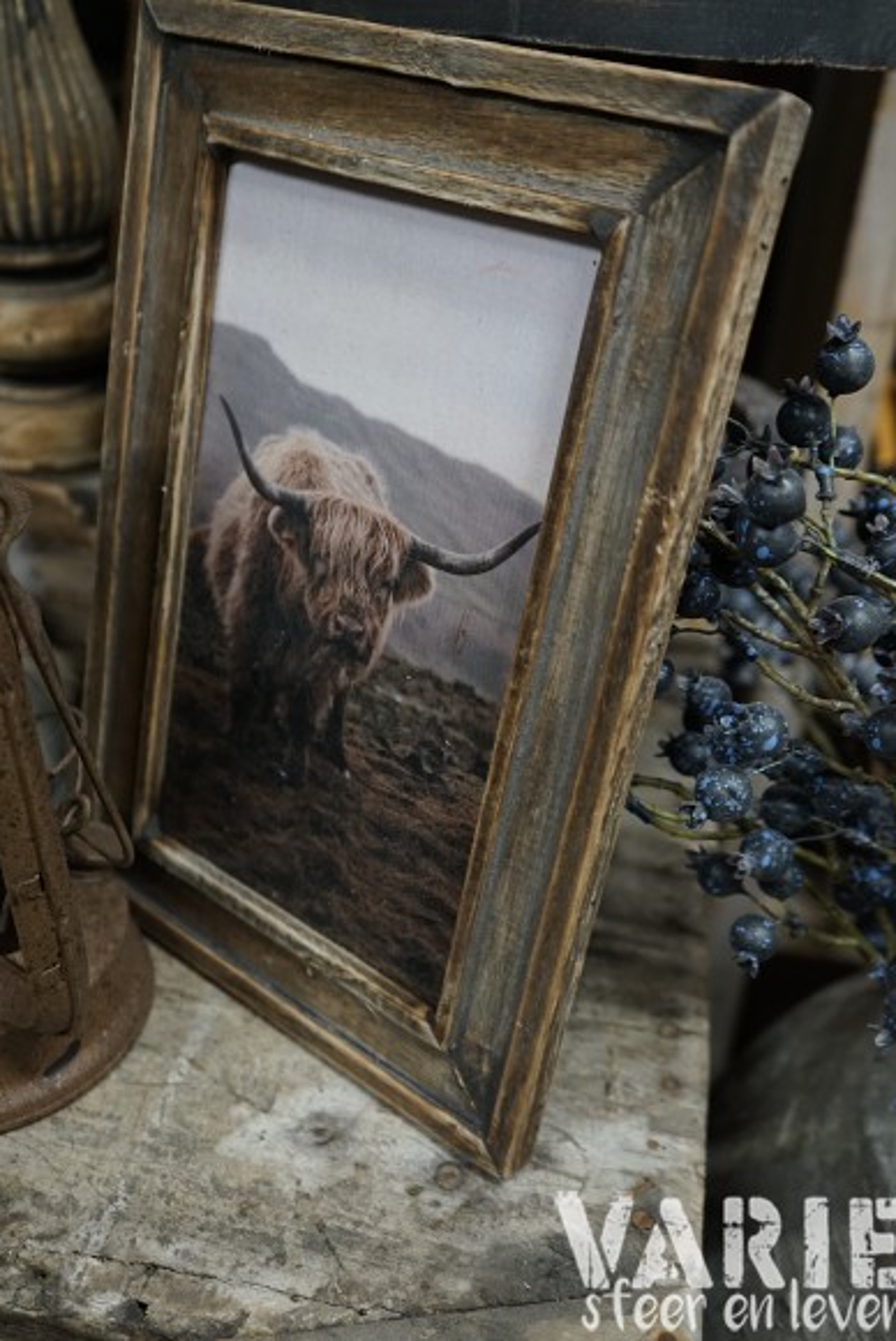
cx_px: 457
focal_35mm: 32
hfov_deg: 41.2
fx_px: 1193
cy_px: 655
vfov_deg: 58.7
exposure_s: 1/60
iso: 1600
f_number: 4
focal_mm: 31
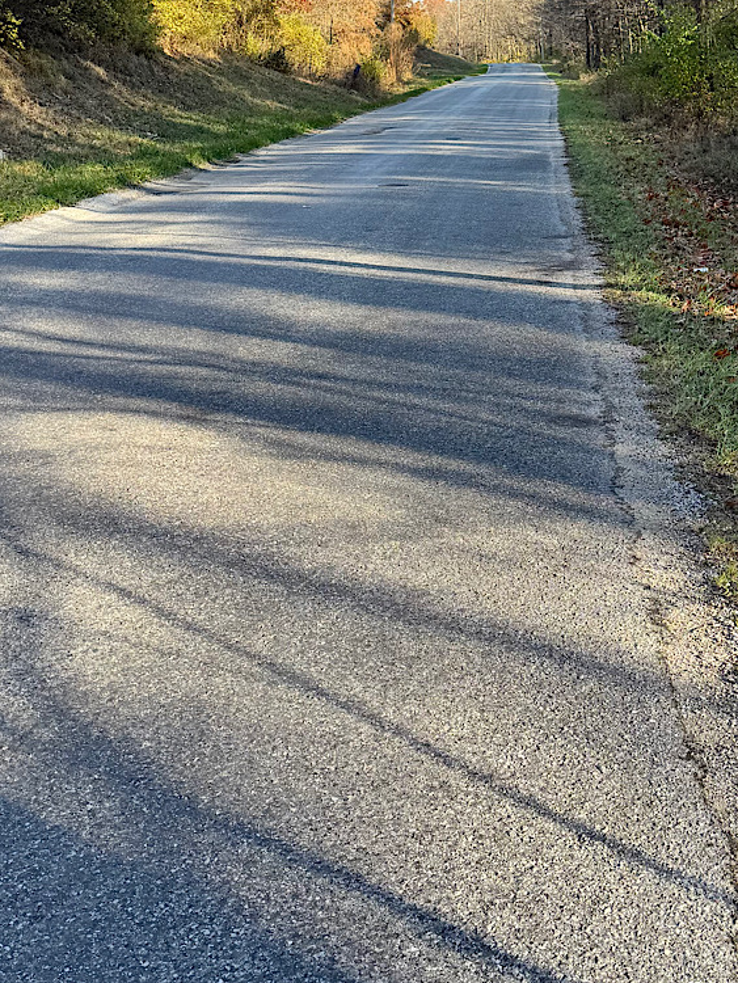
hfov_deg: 30.1
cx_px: 495
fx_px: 1364
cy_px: 324
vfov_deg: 39.2
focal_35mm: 48
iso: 80
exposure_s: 1/925
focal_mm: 6.76
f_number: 1.78
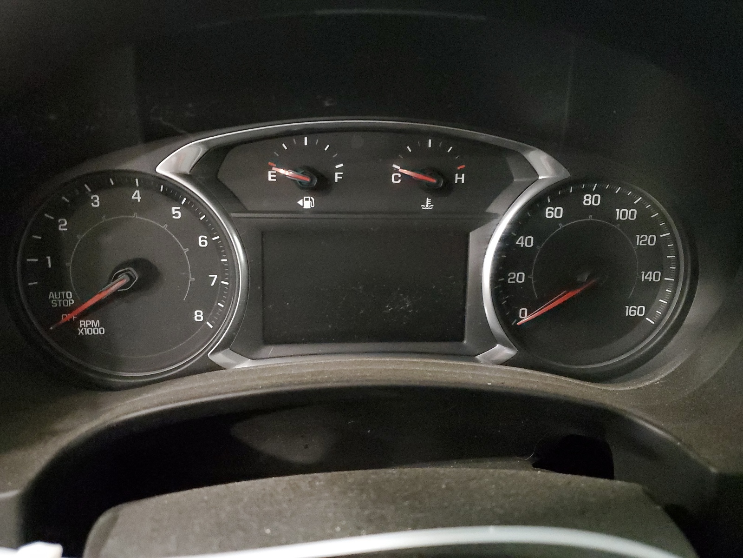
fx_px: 558
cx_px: 372
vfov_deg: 53.1
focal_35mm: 26
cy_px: 279
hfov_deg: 67.3
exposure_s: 1/9
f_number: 1.5
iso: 1023
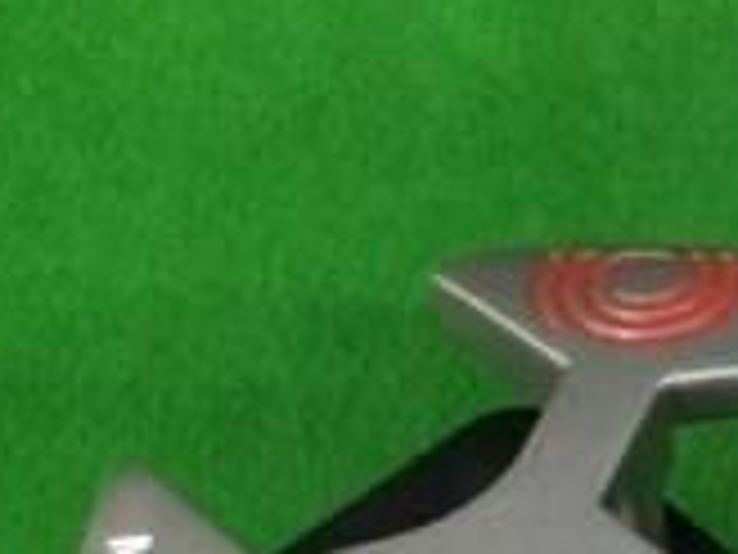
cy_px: 815
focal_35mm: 121
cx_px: 657
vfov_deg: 11.7
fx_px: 2580
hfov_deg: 16.1
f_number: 2.4
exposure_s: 1/30
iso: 100
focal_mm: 3.3
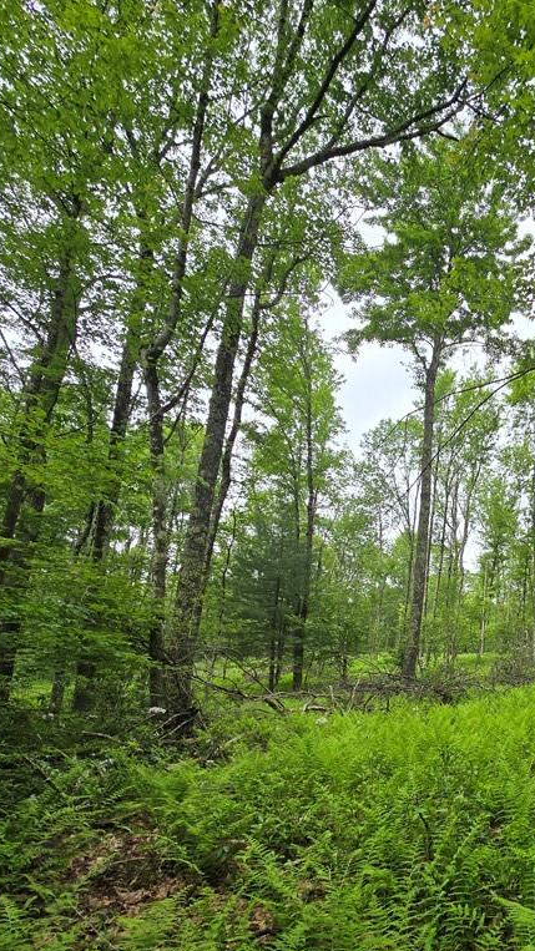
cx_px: 464
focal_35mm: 19
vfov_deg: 87.0
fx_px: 479
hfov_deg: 52.5
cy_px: 618
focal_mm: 2.2
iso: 50
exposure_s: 1/970
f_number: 2.2
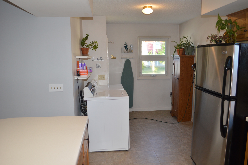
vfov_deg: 47.9
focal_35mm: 27
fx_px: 186
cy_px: 82
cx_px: 124
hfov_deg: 67.4
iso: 400
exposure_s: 1/80
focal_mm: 18
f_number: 4
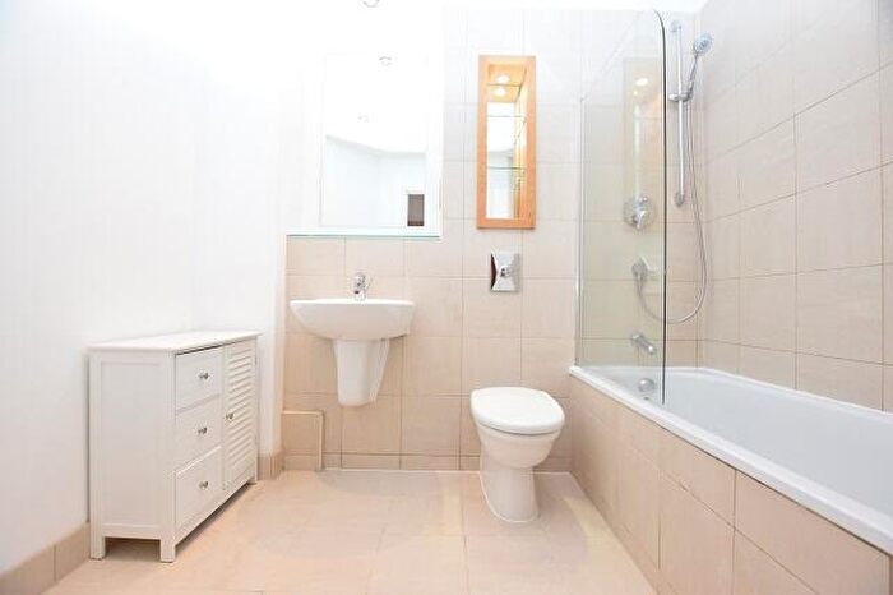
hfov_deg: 100.4
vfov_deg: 77.3
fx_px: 372
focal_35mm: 15
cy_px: 298
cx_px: 446
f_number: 4.5
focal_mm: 10
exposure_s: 1/80
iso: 800
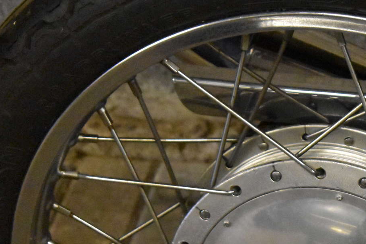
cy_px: 210
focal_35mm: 181
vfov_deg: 7.6
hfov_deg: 11.3
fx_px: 1841
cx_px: 354
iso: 12800
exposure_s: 1/80
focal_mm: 55
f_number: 5.6
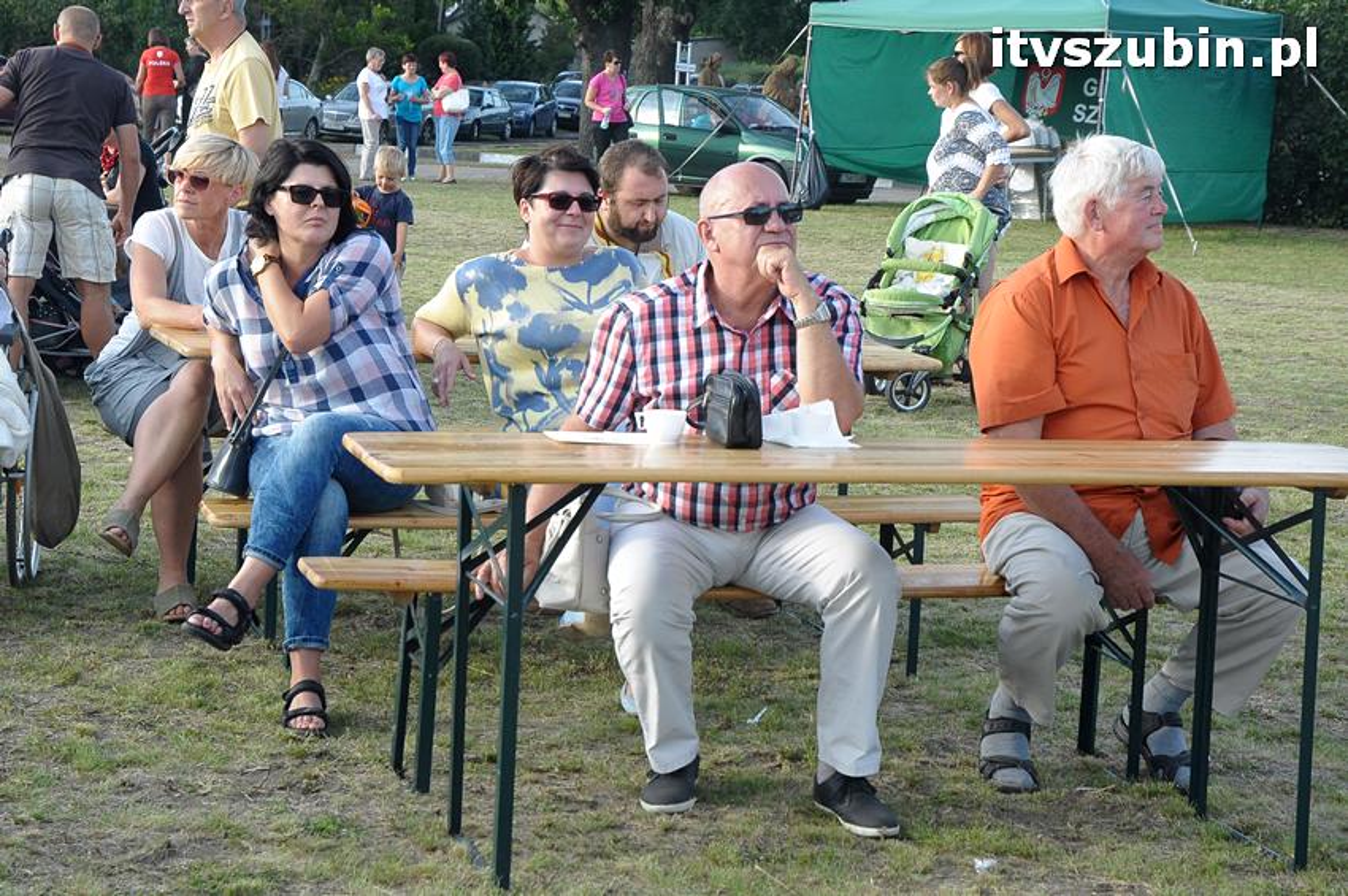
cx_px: 674
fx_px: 2693
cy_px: 448
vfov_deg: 18.9
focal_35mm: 72
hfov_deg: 28.1
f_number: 9
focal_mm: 48
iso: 800
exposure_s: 1/320
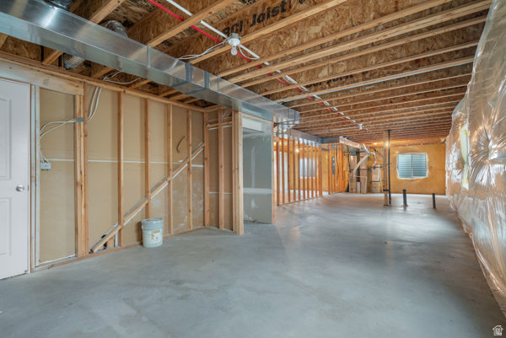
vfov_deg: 69.0
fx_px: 246
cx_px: 253
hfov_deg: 91.6
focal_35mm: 18
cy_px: 169
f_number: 8
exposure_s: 5
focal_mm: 17.5
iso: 500
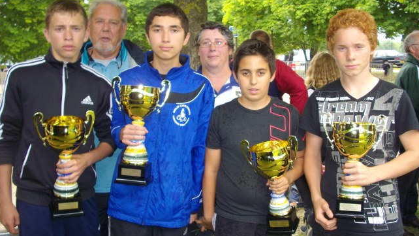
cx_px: 209
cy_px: 117
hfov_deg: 49.4
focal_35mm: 41
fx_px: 455
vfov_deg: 29.0
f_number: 2.8
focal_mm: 6.2
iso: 139
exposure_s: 1/125
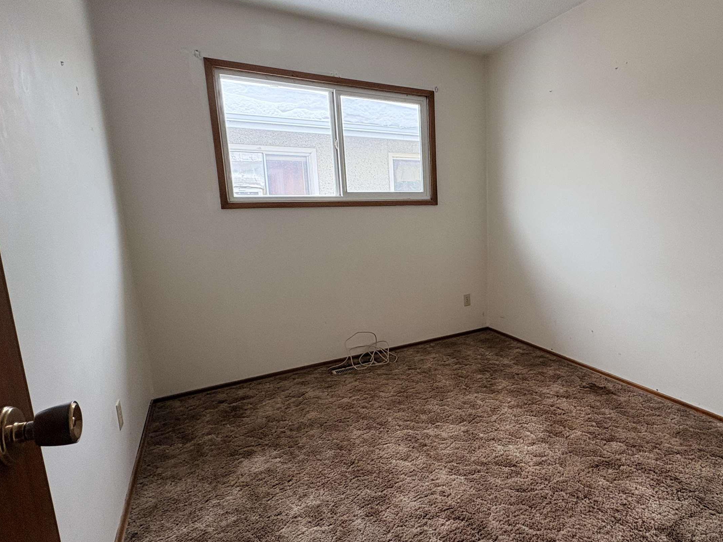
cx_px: 465
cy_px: 277
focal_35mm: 20
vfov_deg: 66.0
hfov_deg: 79.7
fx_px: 418
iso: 125
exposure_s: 1/99
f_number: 2.2
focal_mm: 2.22
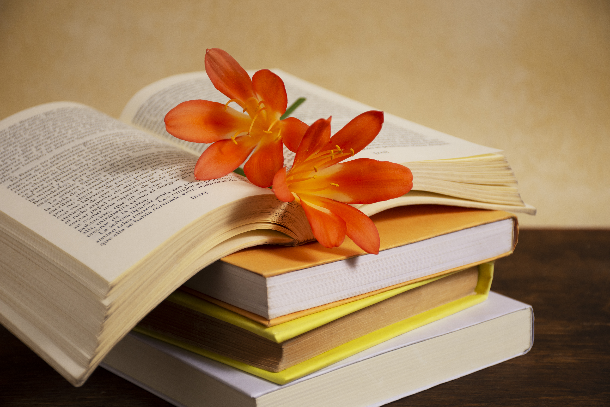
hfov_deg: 19.5
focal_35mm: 105
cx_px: 305
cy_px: 204
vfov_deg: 13.0
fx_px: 1779
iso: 160
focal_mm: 70
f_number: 5
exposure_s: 1/125
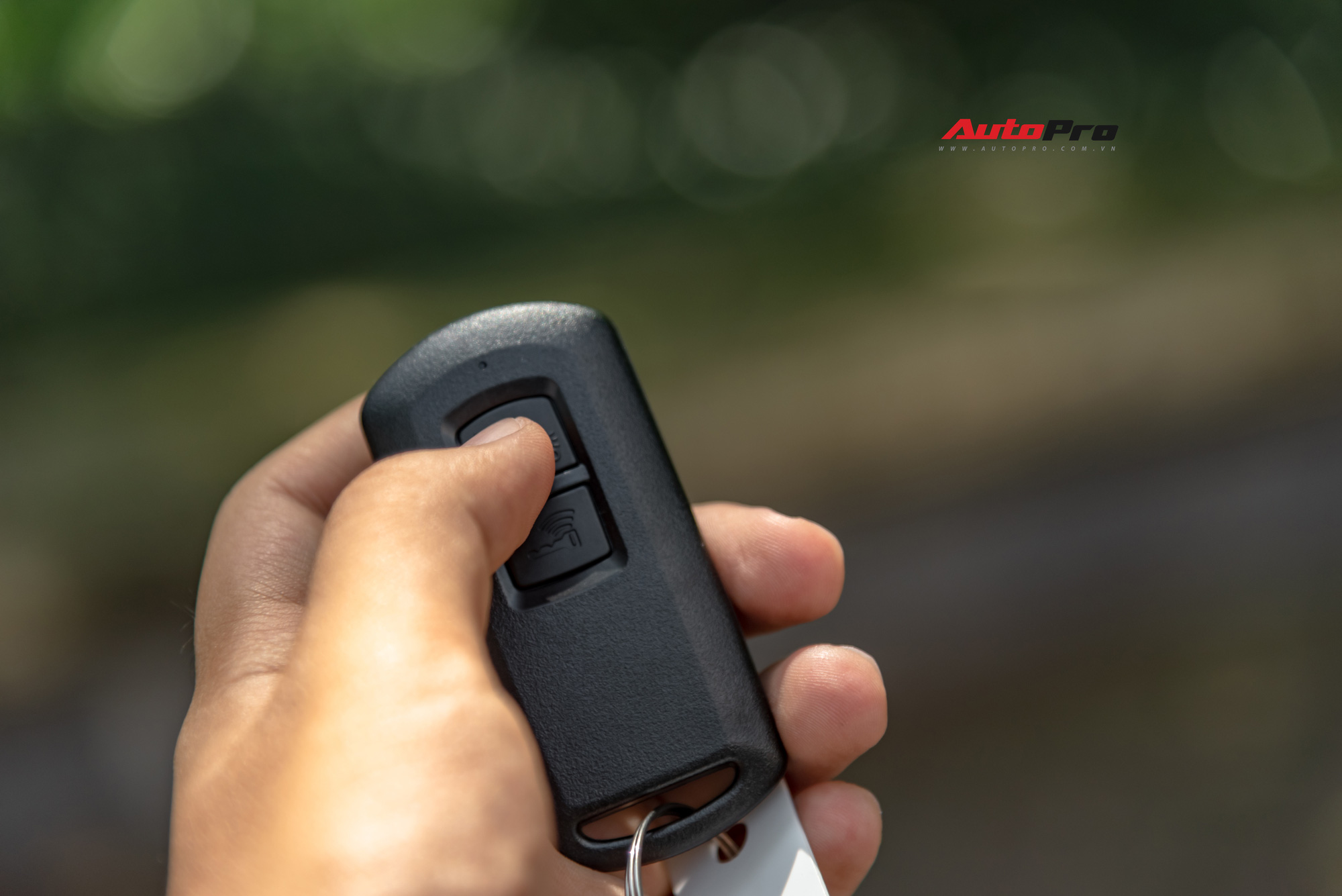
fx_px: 4475
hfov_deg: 17.1
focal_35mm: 120
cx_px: 671
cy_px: 448
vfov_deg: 11.4
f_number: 4
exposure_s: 1/320
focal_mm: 120
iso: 400
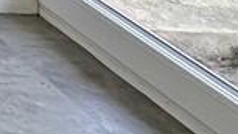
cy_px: -316
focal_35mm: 102
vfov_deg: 8.8
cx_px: -502
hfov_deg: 11.0
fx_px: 644
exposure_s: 1/99
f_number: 2.2
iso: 160
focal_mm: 2.22
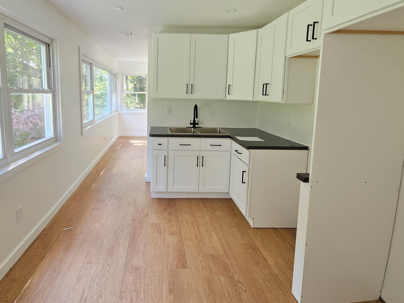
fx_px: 198
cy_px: 122
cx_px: 164
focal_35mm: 17
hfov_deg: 90.0
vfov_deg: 74.0
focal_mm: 2.2
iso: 80
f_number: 2.2
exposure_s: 1/60
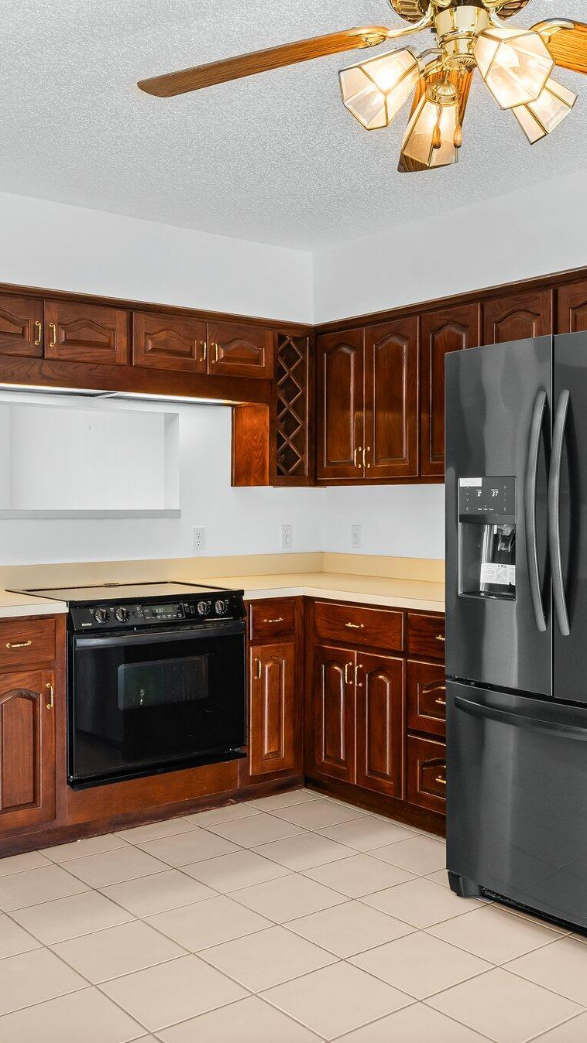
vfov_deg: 56.4
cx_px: 332
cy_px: 516
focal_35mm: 35
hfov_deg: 33.5
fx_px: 973
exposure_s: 1/2.5
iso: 400
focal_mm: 22.1
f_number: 8
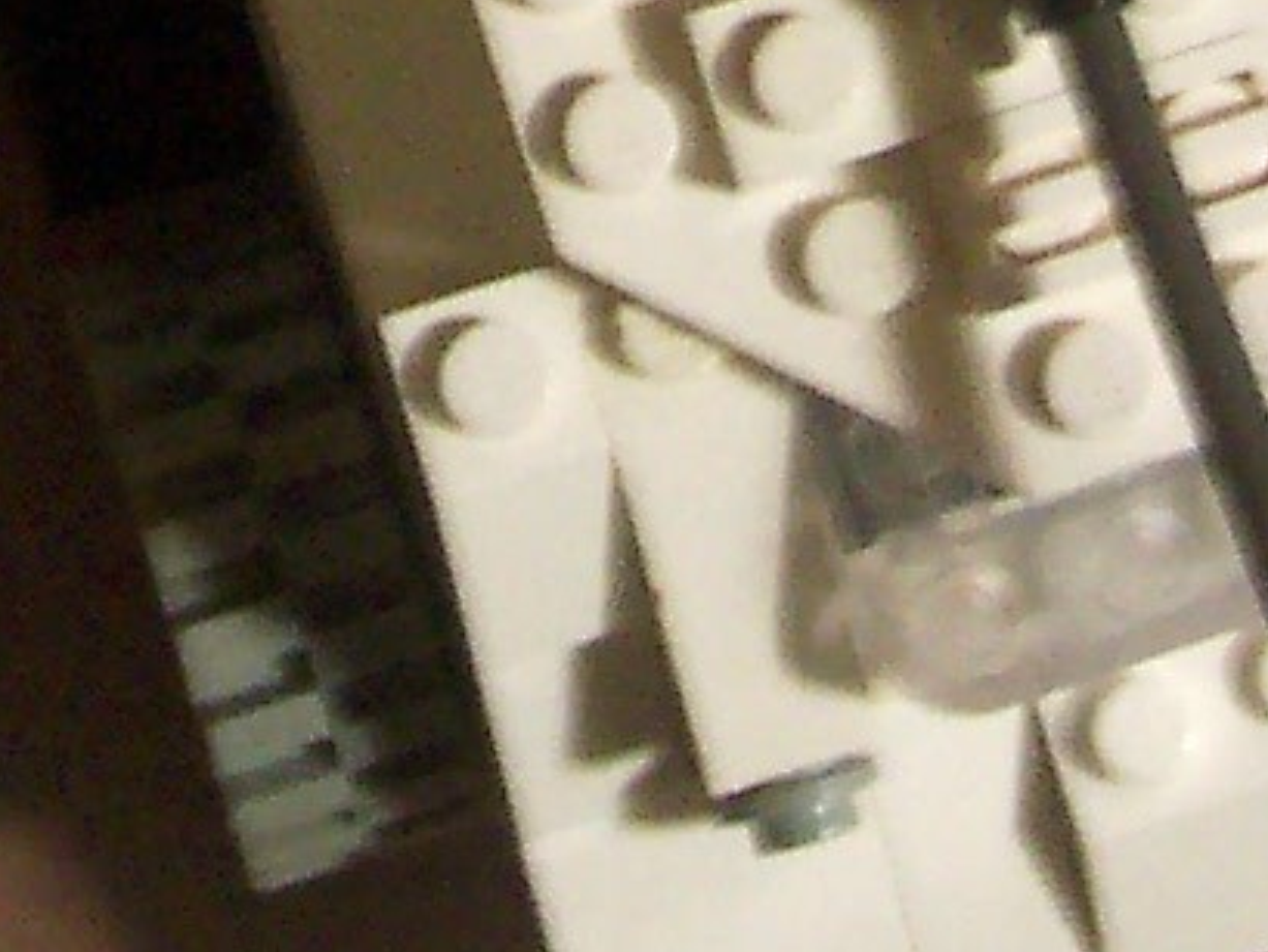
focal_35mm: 193
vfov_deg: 7.4
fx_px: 7072
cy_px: -1054
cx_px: 456
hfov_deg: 10.2
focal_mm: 8
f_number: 2.8
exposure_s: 1/8
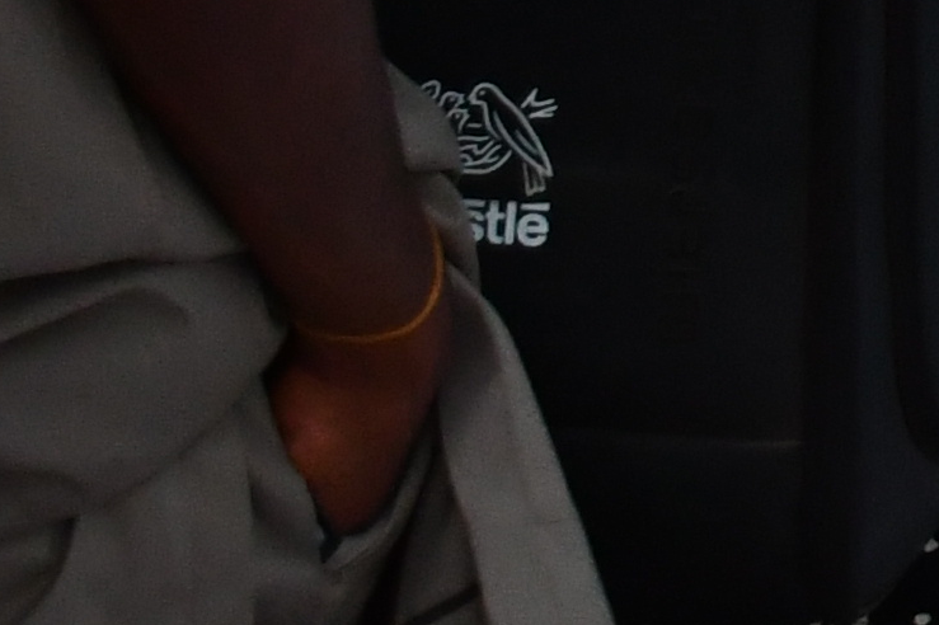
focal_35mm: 294
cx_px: 2523
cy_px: -1452
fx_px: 7665
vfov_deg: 4.4
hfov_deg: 6.5
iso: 1400
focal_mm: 26
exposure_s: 1/125
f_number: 3.8
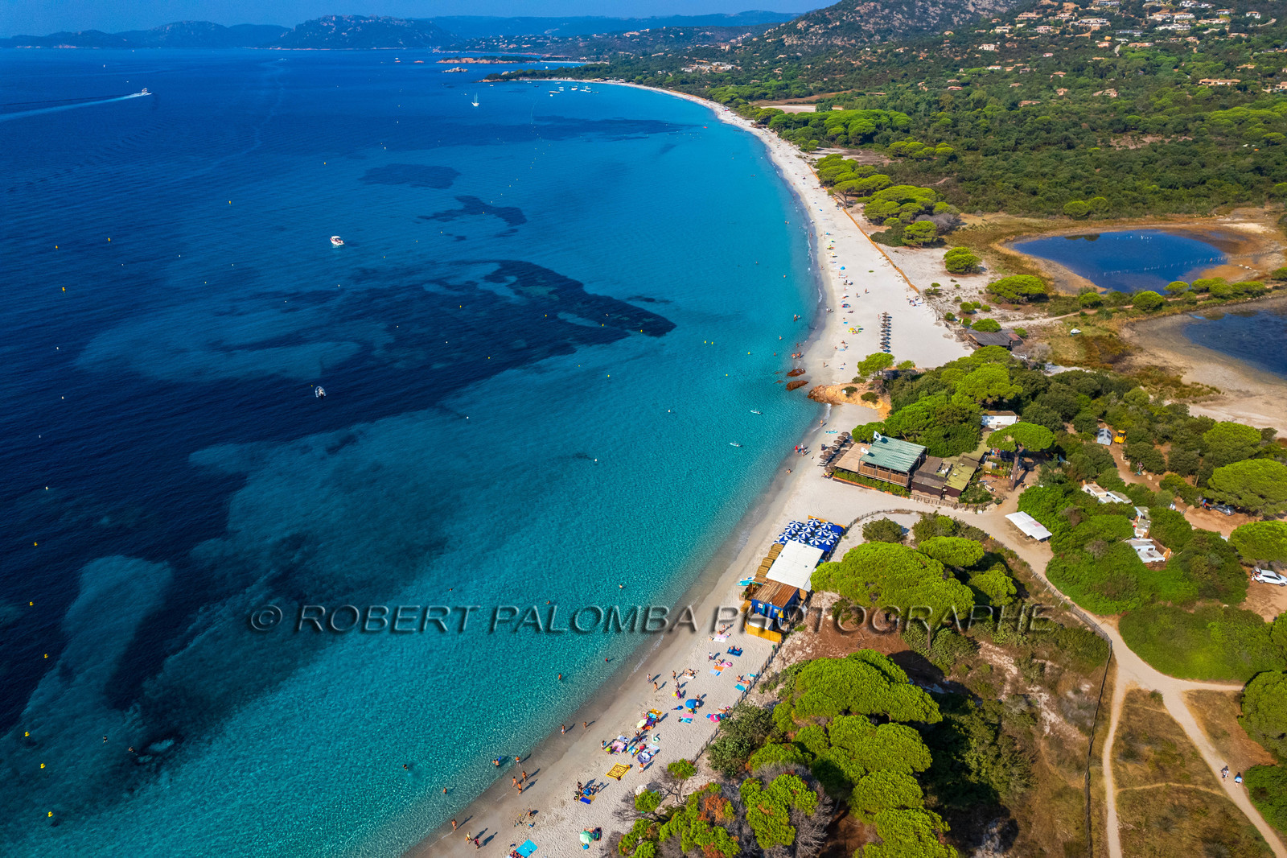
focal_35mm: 22
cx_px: 644
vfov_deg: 57.2
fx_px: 786
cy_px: 429
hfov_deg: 78.6
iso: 130
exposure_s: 1/4000
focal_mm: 8.4
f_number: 2.8
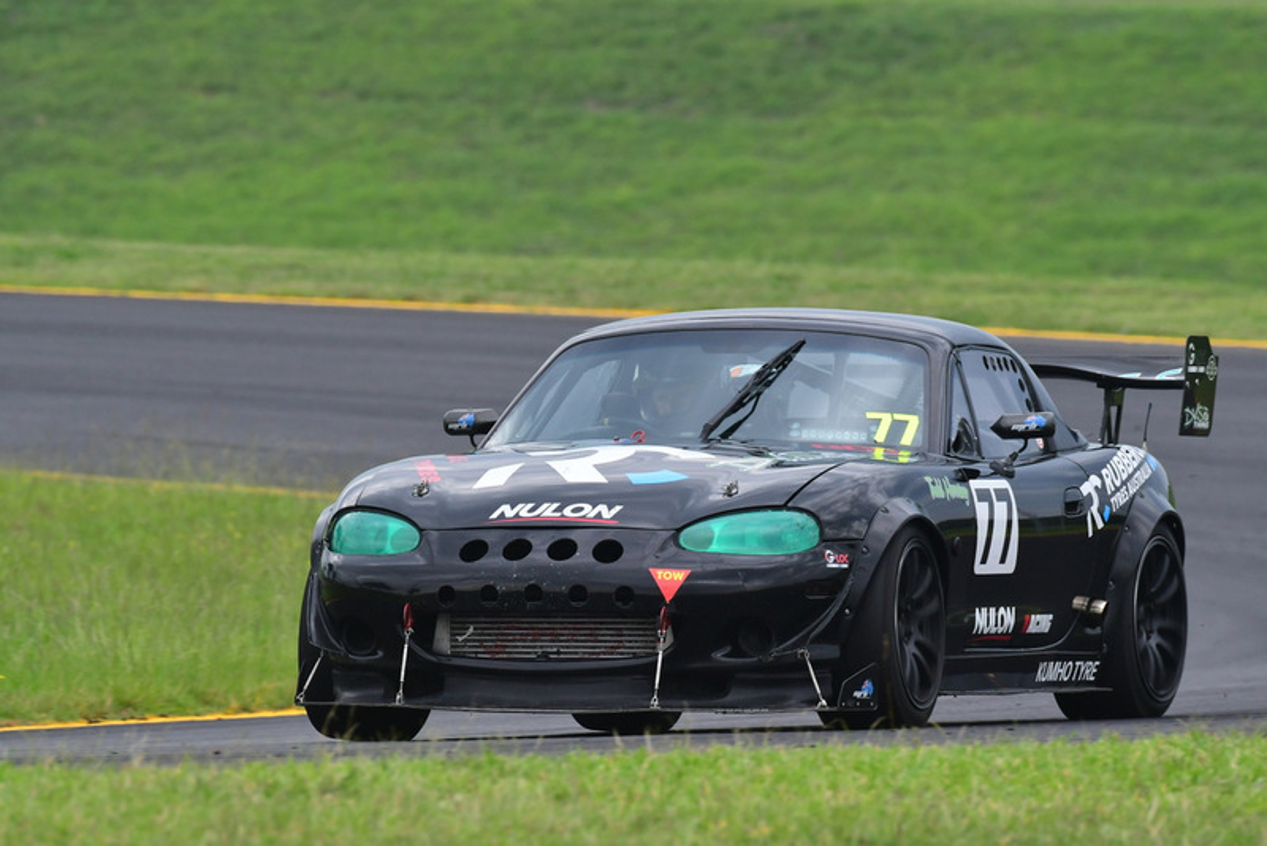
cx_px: 634
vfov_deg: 2.2
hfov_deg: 3.3
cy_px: 423
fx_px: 22179
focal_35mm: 630
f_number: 10
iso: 1000
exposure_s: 1/640
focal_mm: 420
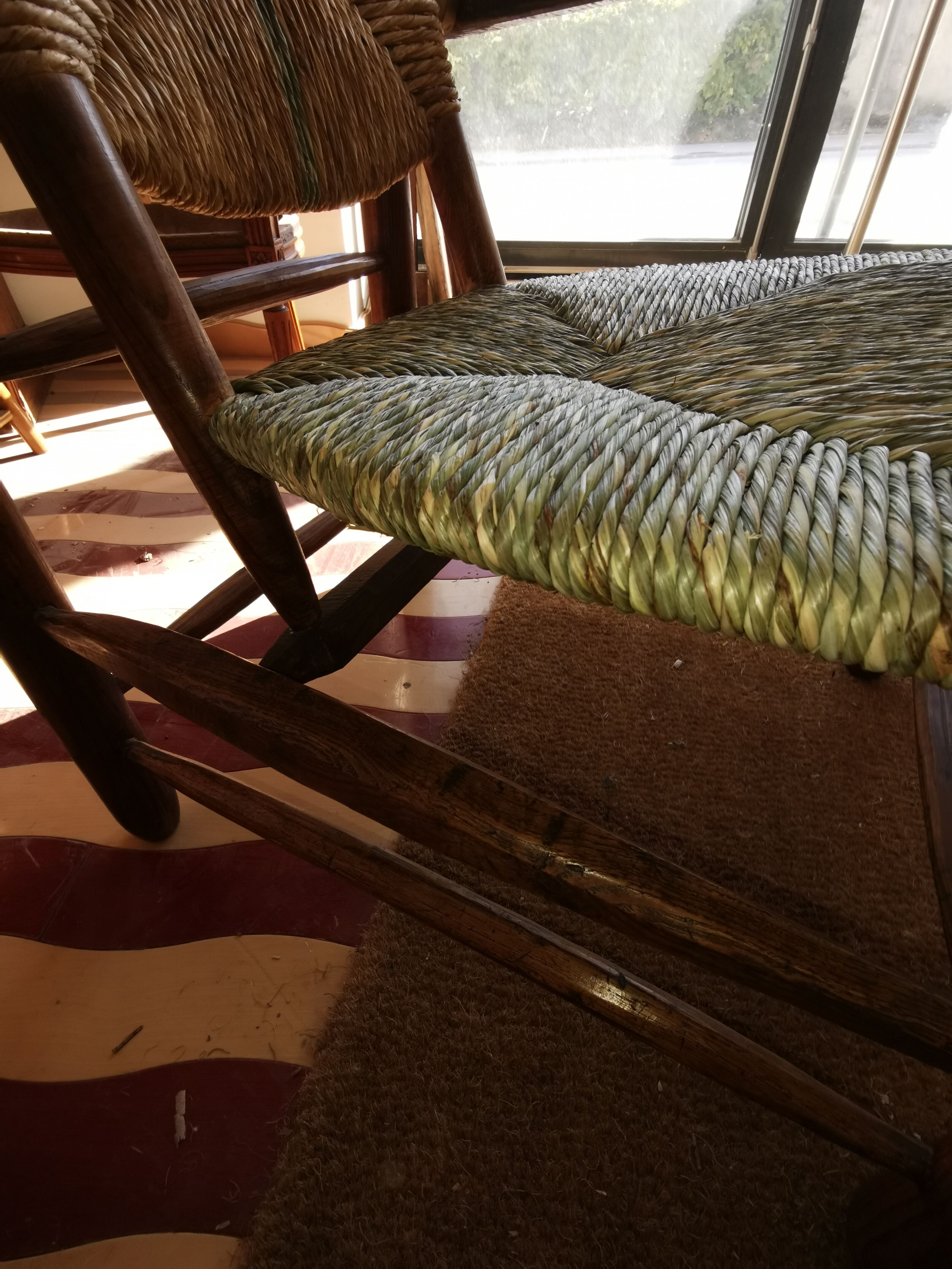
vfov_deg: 91.0
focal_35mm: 17
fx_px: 623
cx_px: 476
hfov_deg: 74.7
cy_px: 634
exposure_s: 1/100
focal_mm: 2.26
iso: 64
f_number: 2.2
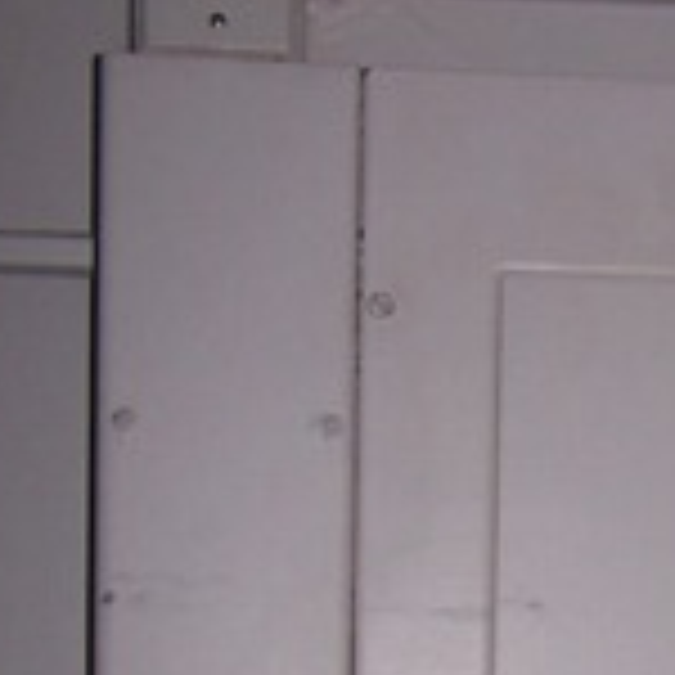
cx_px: 801
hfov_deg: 12.7
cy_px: 1197
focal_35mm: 134
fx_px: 2956
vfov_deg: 12.0
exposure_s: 1/60
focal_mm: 6.3
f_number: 2.8
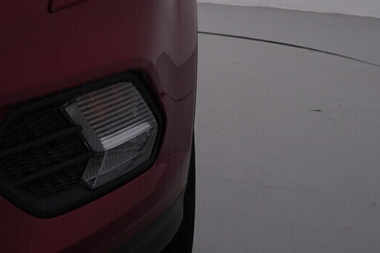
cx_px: 109
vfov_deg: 18.8
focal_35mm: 71
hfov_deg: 28.2
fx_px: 749
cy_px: 17
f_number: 5.6
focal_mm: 24
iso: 125
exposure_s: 1/160
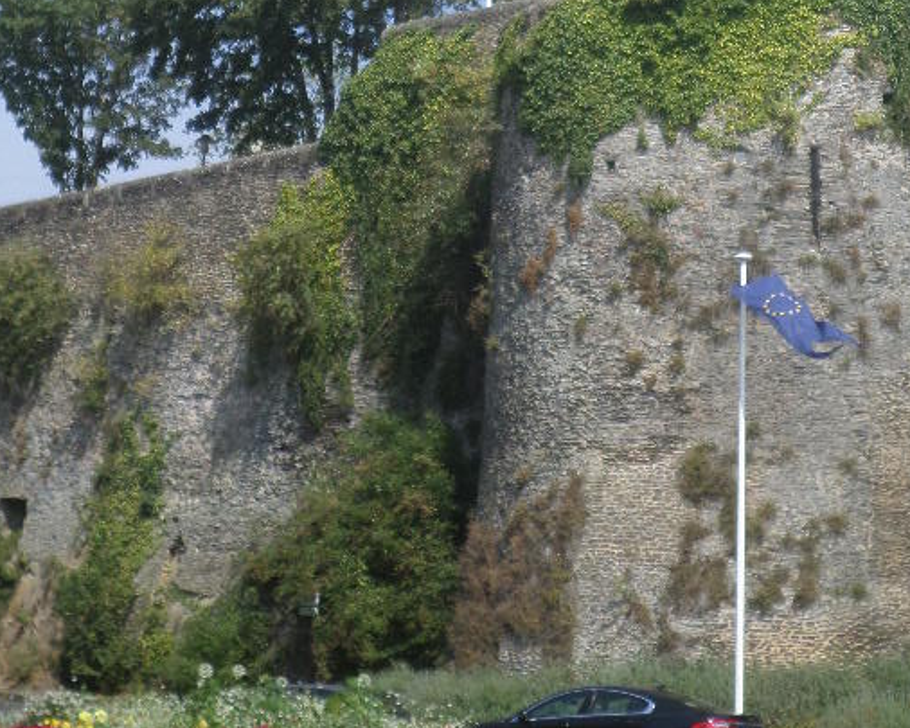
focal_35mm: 85
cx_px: 513
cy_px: -68
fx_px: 2290
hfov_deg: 22.5
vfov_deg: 17.5
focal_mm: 7.8
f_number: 3.2
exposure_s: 1/1000
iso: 80
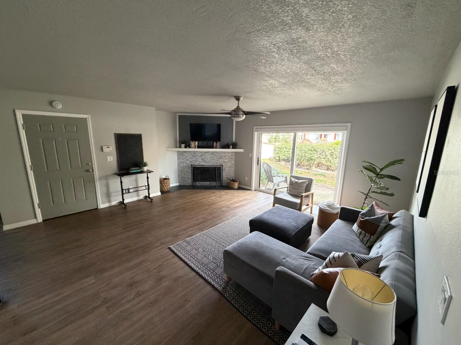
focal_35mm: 14
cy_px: 172
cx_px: 230
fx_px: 186
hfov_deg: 102.1
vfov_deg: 85.7
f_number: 2.2
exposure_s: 1/60
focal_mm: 2.22
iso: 320
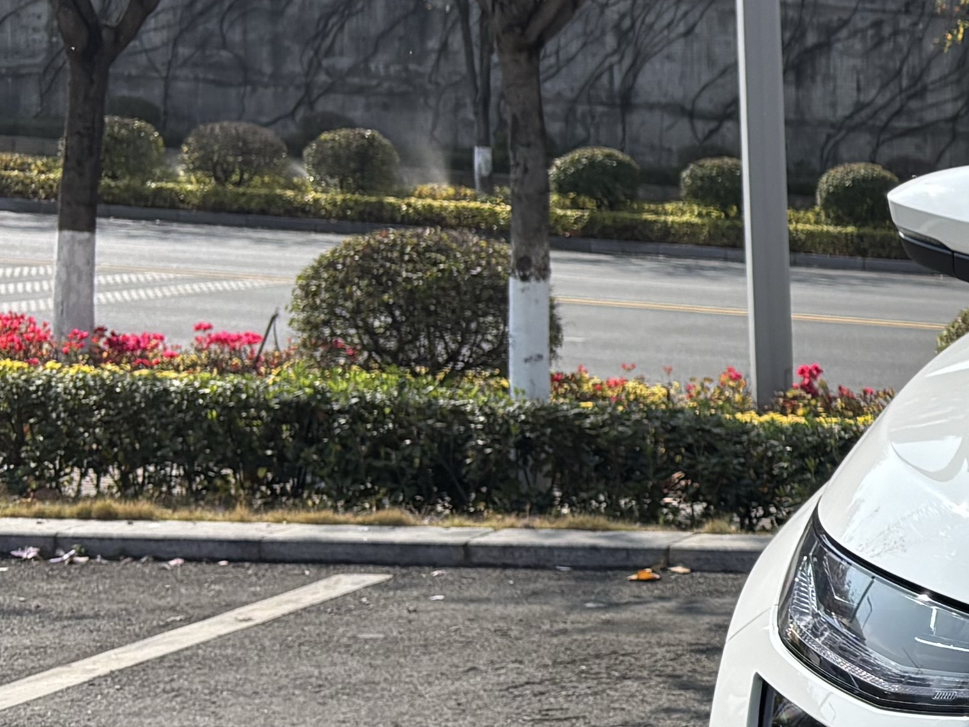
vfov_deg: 15.4
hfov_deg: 17.2
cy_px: 363
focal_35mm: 96
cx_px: 1678
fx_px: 2687
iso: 50
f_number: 1.6
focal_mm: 5.96
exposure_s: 1/2288
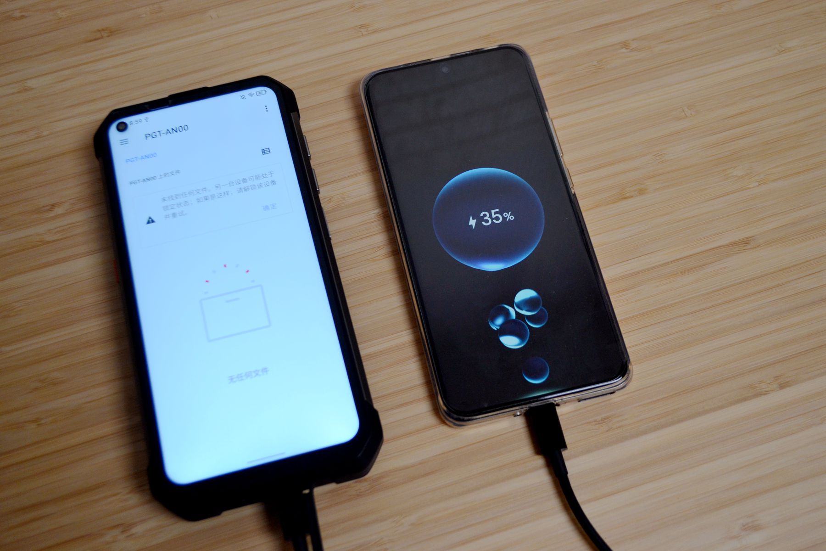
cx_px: 413
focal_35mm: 44
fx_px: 998
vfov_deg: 30.8
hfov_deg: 45.0
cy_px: 276
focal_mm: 29
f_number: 4.5
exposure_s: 1/80
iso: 400
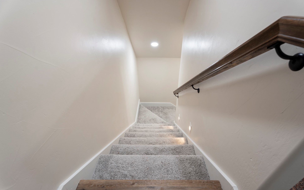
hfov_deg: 94.3
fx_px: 141
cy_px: 103
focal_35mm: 17
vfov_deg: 67.9
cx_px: 156
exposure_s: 1/5
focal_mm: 16
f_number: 8
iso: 250
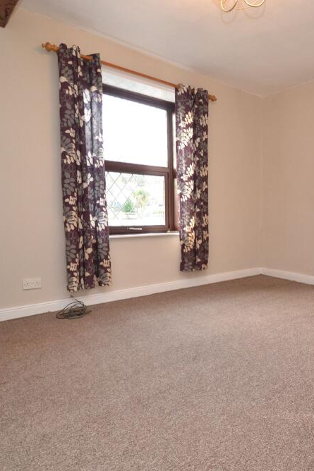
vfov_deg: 76.1
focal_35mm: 23
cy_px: 240
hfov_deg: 52.1
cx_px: 244
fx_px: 301
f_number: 3.5
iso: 560
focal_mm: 10
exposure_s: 1/60
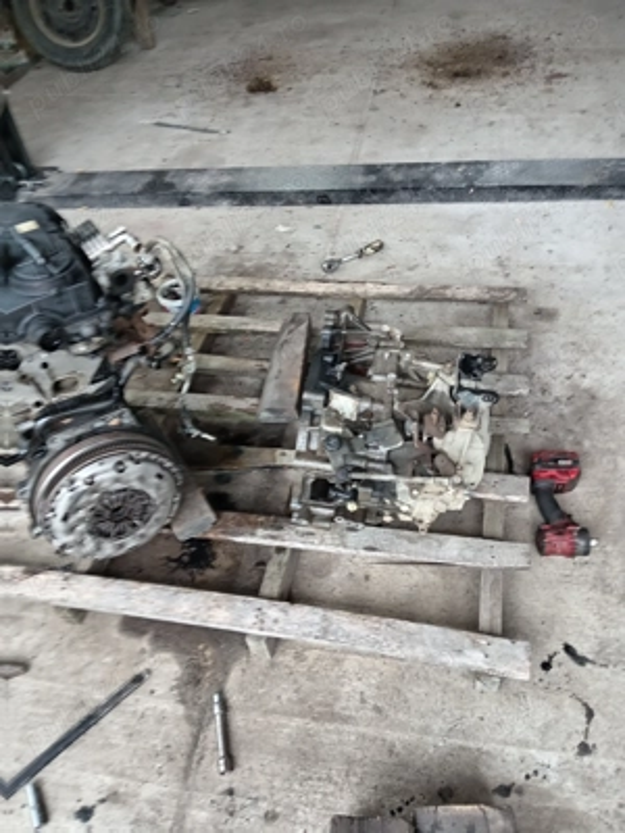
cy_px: 416
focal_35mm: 27
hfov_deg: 51.4
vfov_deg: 65.3
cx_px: 312
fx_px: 650
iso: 426
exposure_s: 1/25
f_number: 1.8
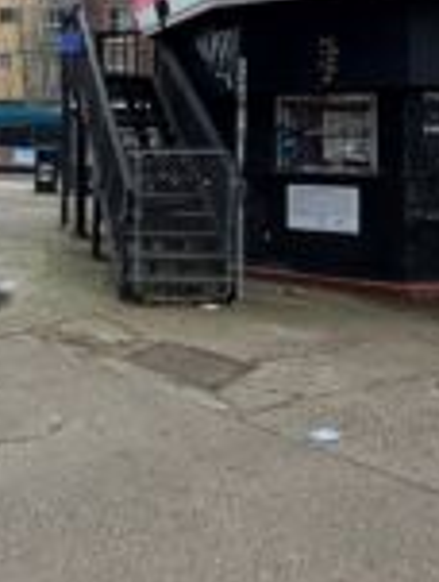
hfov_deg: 36.9
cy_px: 119
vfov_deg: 47.4
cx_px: 62
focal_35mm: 37
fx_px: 623
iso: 40
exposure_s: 1/607
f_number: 2.2
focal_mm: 2.22
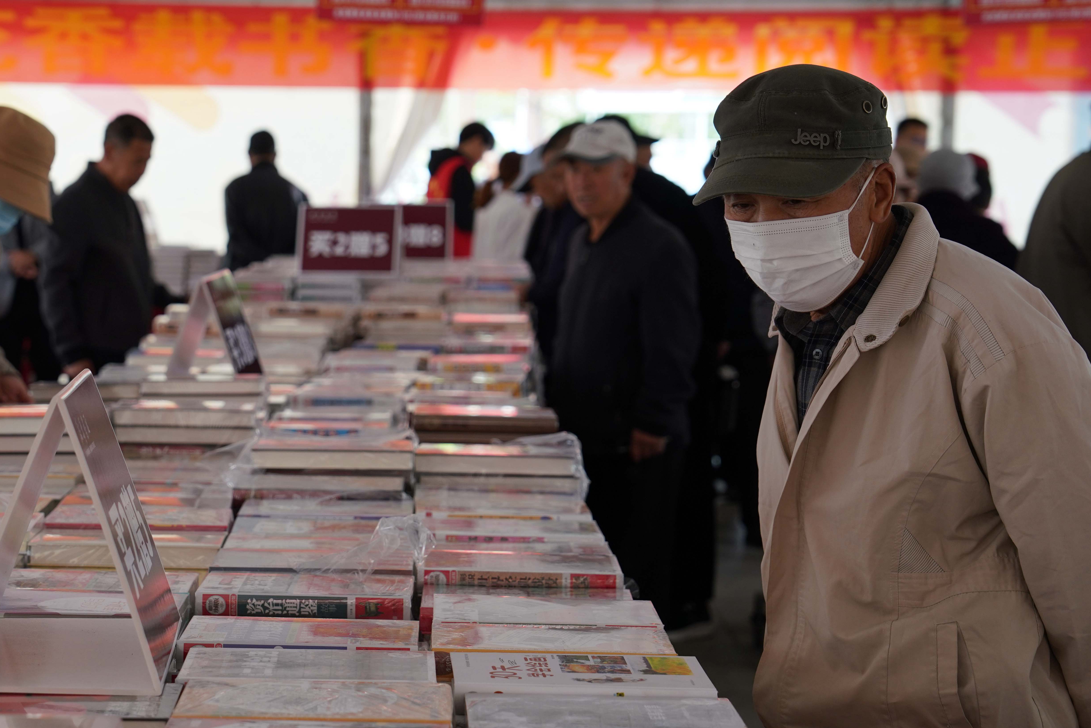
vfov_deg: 15.4
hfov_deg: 22.7
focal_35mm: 89
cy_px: 349
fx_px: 2697
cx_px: 288
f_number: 4
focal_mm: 55
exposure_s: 1/60
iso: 320
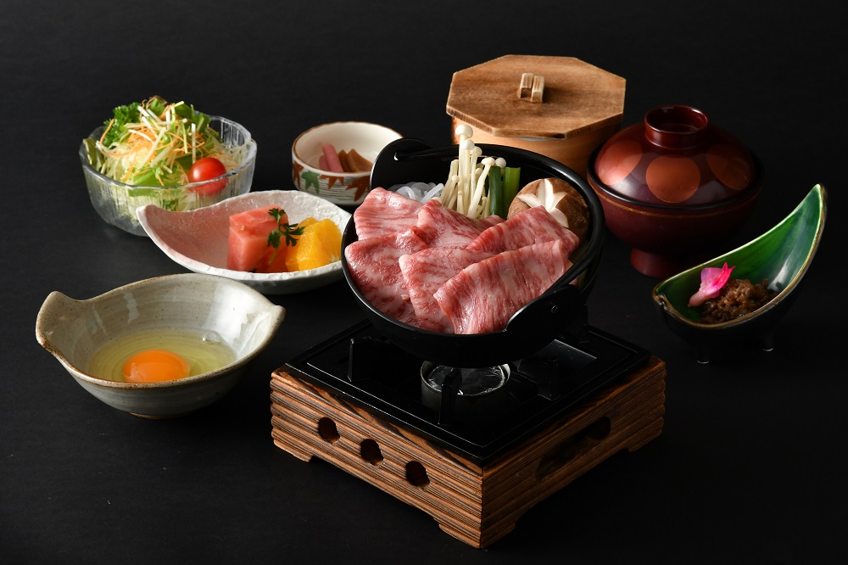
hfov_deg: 17.1
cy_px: 282
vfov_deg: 11.4
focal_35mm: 120
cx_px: 424
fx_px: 2826
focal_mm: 80
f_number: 11
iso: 400
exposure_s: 1/250
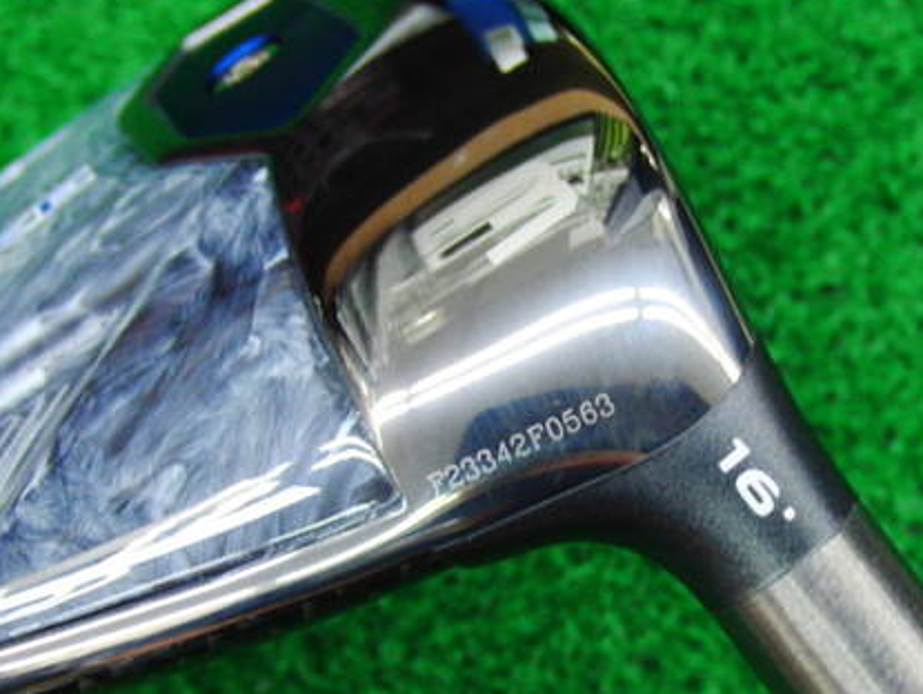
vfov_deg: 25.5
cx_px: 632
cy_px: 483
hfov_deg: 33.4
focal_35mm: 57
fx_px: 1521
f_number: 3.6
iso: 400
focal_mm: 6.42
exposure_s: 1/30
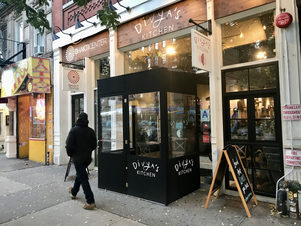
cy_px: 113
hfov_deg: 63.4
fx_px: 243
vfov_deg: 49.7
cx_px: 150
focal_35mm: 28
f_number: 1.8
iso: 40
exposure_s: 1/20
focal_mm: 3.99
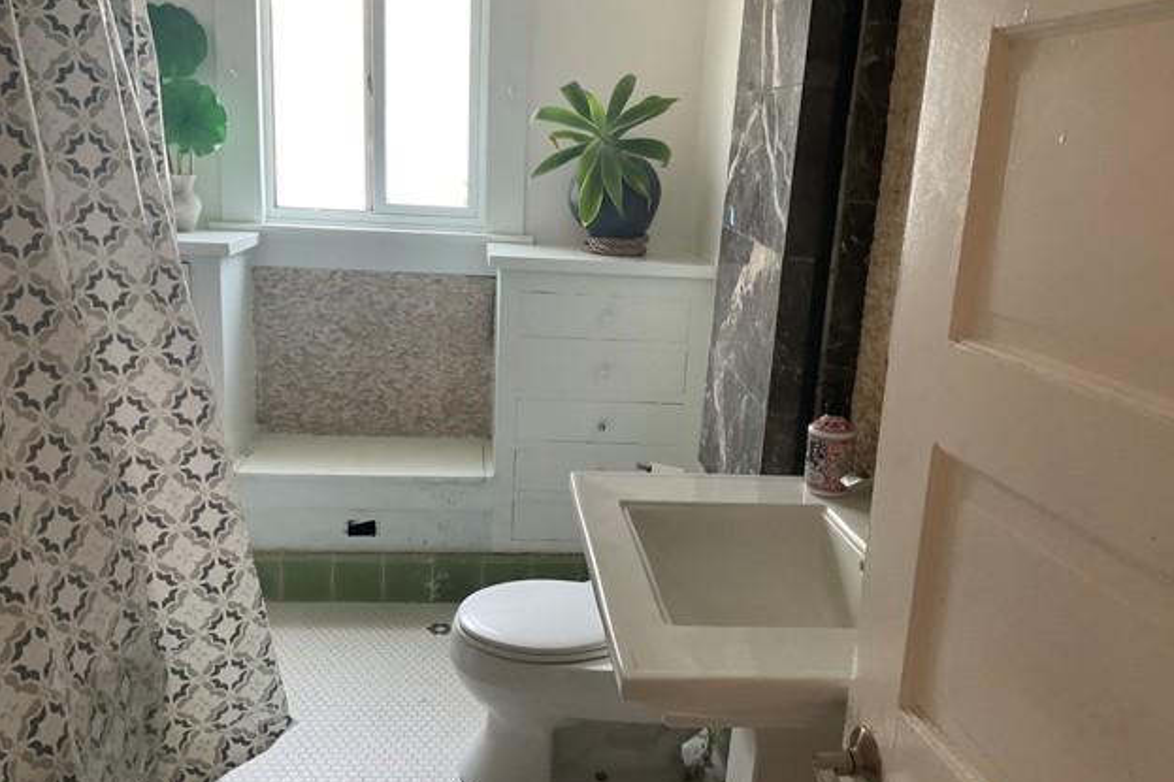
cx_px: 586
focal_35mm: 31
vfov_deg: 42.3
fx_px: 1011
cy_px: 386
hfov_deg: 60.3
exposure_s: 1/60
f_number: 1.8
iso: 100
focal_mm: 3
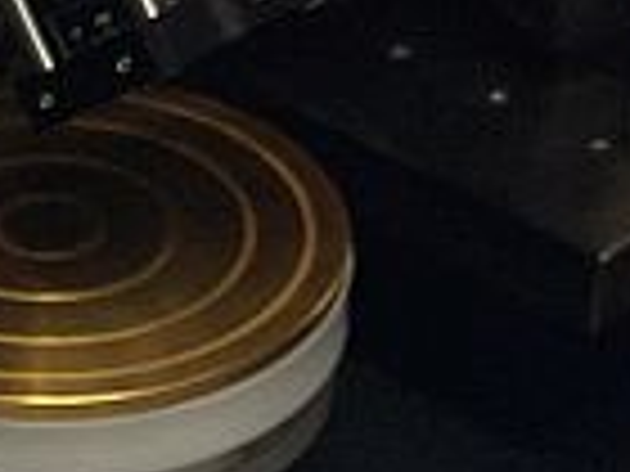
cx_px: -212
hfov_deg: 10.7
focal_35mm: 180
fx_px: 3276
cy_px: 683
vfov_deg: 8.1
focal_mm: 5.1
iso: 80
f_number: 1.6
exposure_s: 1/120
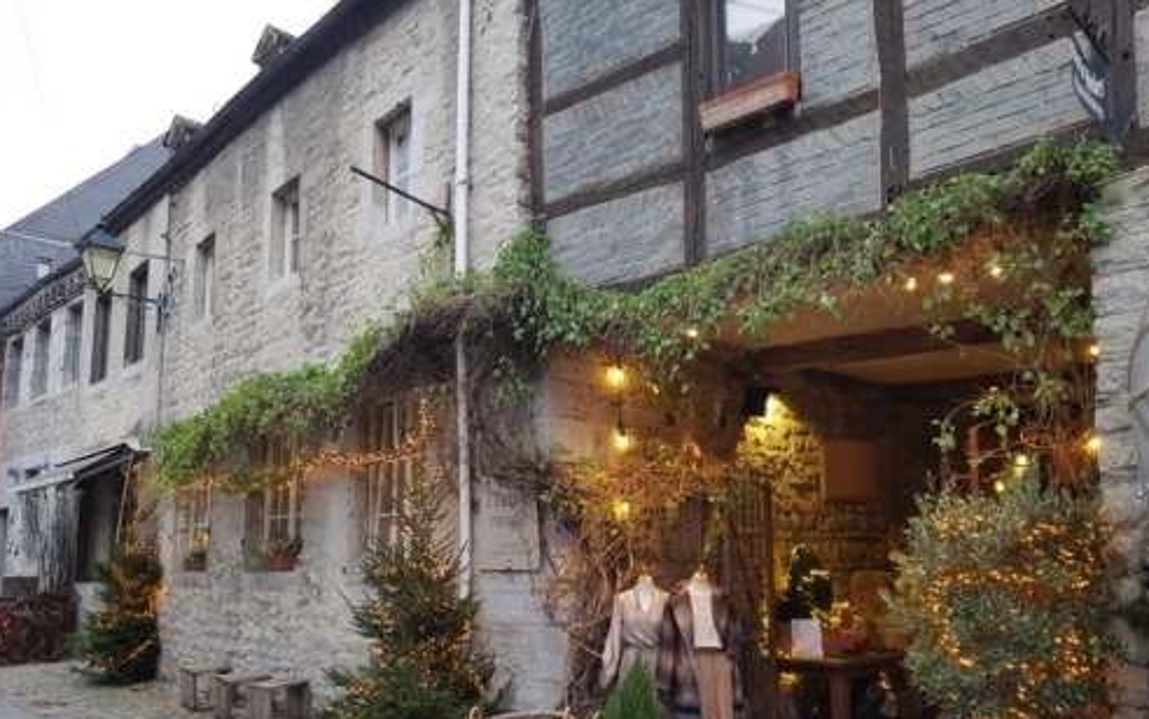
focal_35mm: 28
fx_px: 877
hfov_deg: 66.4
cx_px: 572
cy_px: 435
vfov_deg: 44.3
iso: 160
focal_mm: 4.2
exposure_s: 1/50
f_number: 1.7
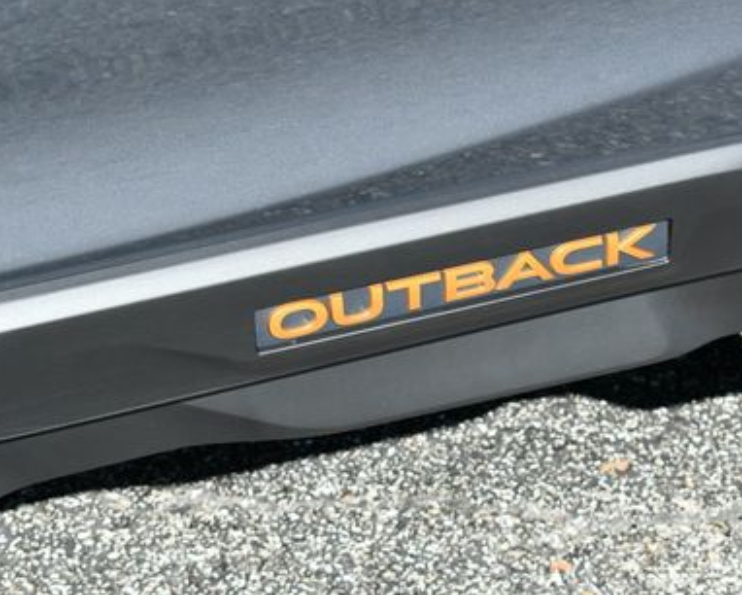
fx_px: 3318
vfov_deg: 10.2
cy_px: 222
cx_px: 519
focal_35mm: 151
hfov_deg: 12.7
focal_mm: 48
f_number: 7.1
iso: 200
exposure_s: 1/250
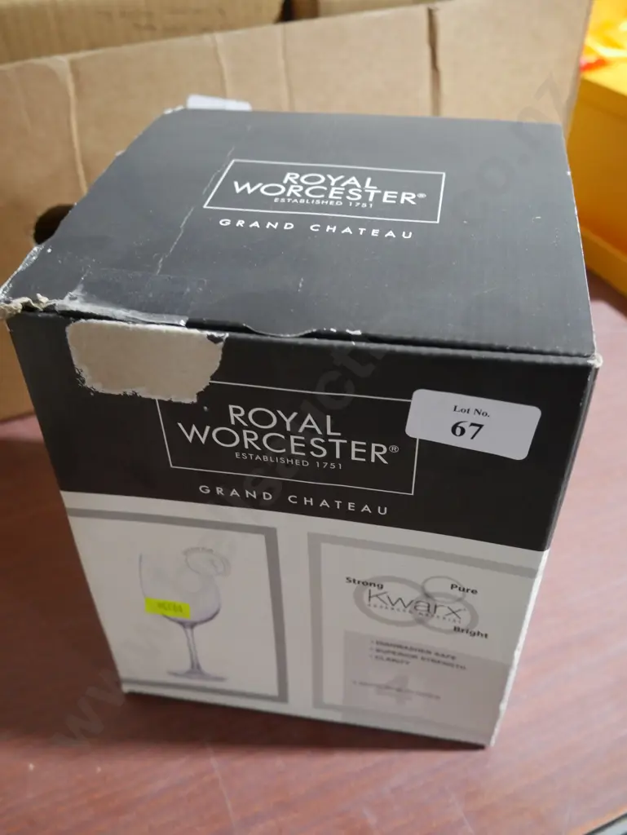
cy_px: 418
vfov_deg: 56.8
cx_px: 314
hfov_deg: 44.2
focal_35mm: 32
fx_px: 772
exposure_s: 1/60
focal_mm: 16
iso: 1250
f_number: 3.6
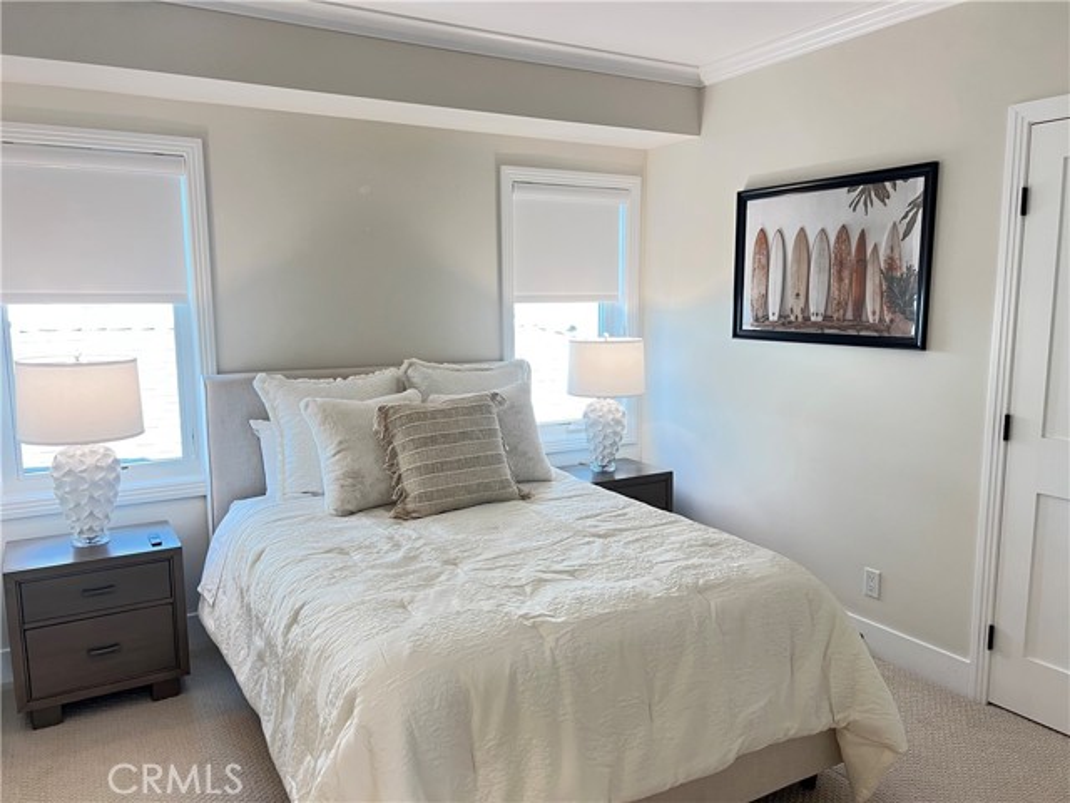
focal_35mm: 26
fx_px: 804
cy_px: 402
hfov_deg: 67.3
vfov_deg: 53.1
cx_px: 535
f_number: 1.5
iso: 80
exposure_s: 1/60
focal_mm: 5.7
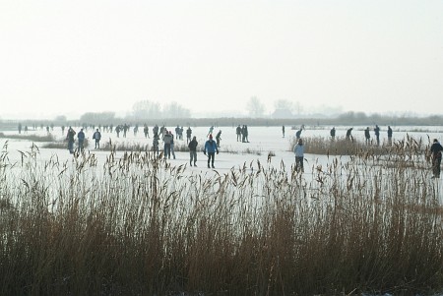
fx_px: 1441
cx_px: 222
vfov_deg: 11.7
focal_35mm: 117
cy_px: 148
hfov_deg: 17.5
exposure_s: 1/500
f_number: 11
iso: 400
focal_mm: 78
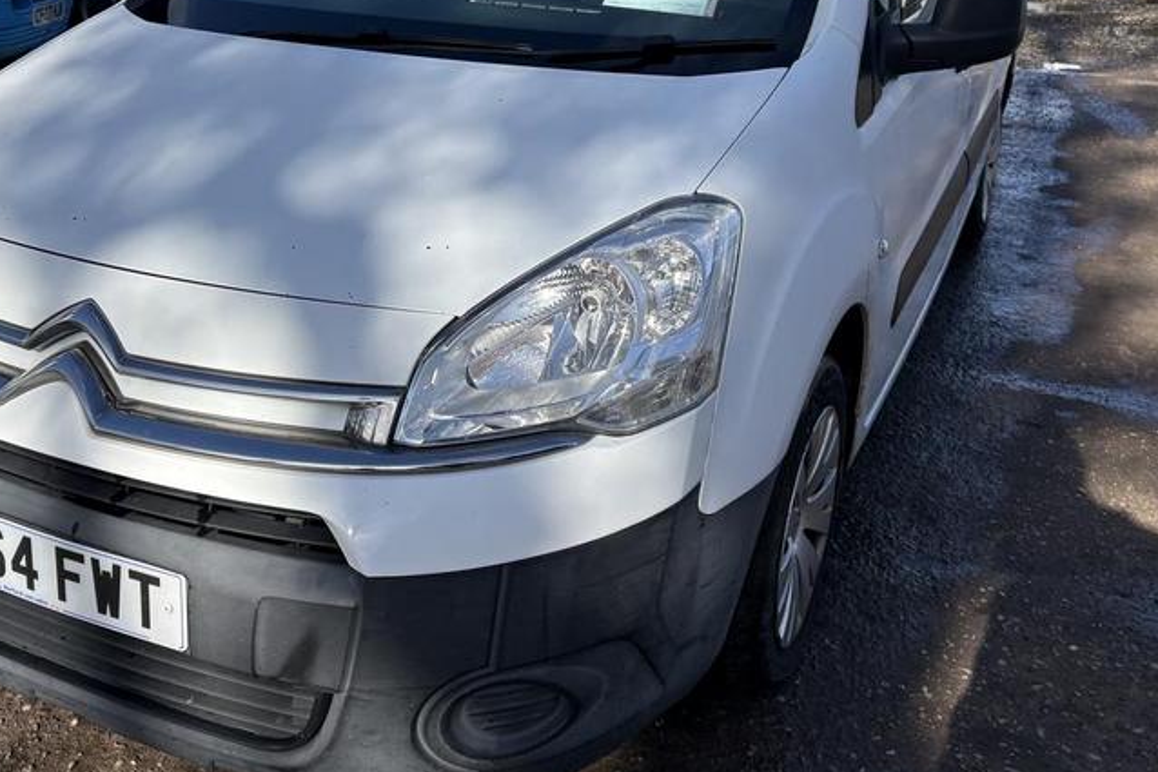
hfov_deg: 50.5
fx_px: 1222
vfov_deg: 34.6
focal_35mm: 38
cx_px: 494
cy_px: 234
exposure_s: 1/2865
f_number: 1.6
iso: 50
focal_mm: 5.96
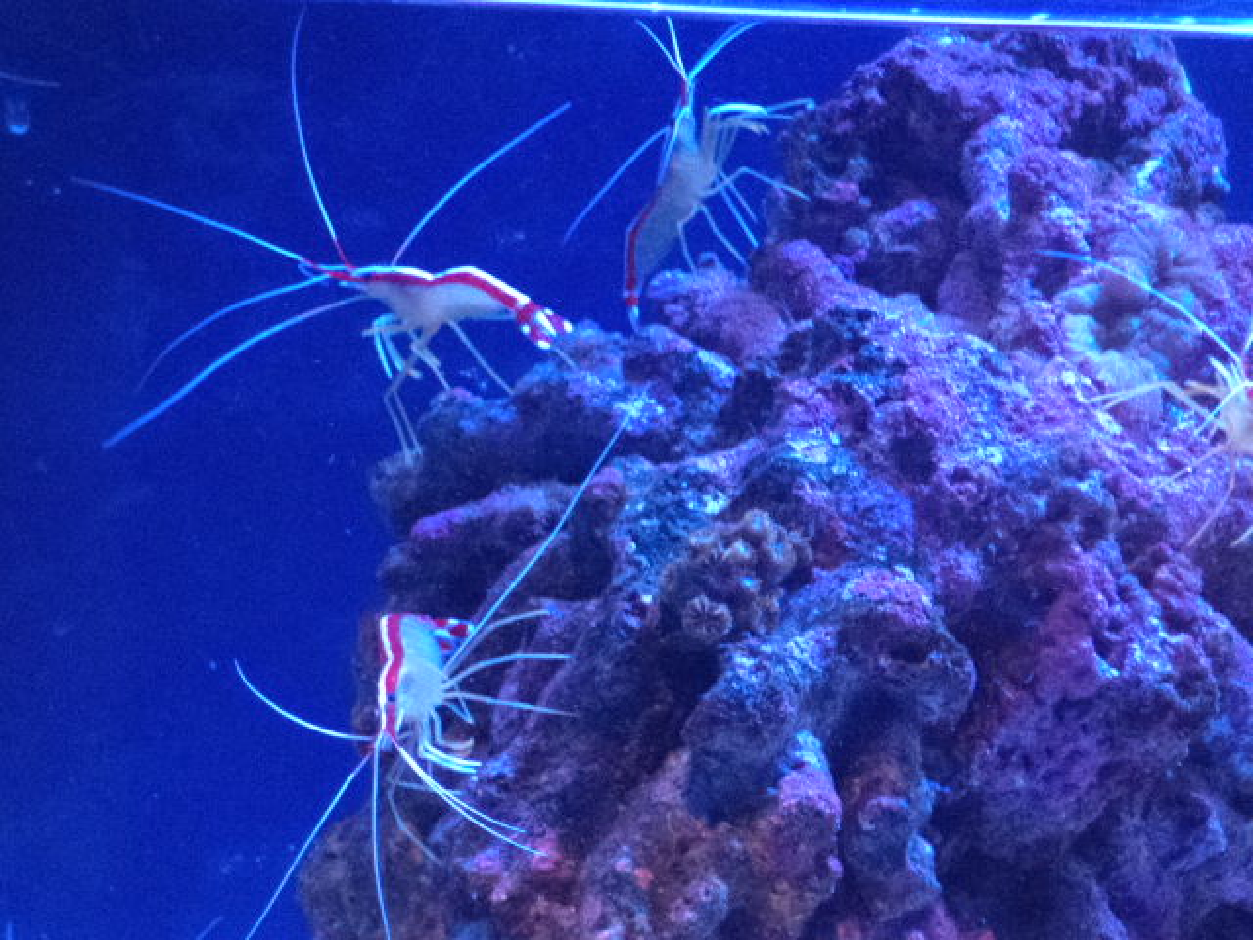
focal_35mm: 220
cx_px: 626
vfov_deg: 6.8
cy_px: 470
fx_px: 7963
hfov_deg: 9.0
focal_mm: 39
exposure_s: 1/25
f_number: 6.2
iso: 1600
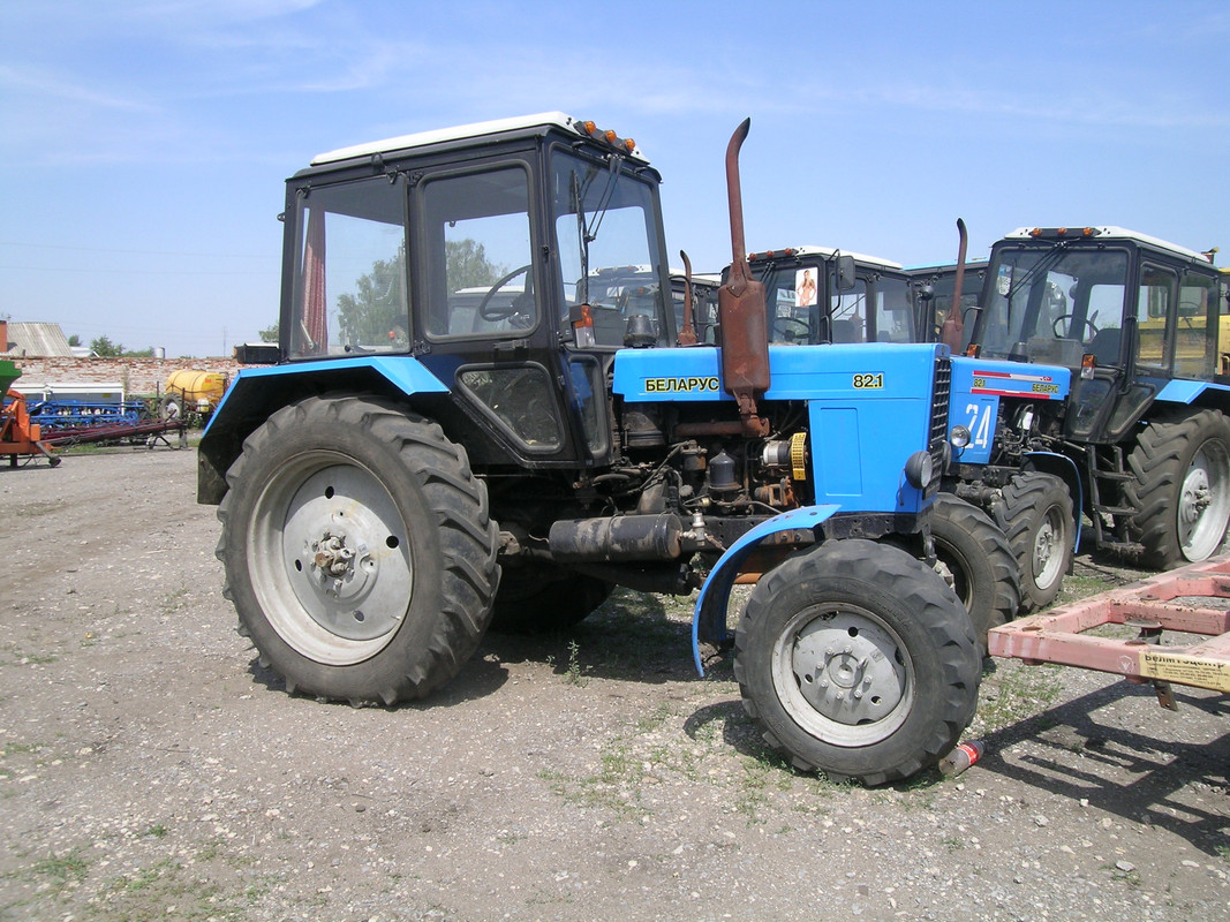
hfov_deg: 63.4
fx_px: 995
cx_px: 615
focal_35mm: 28
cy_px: 461
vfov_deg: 49.7
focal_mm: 5.8
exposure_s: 1/207
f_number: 6.3
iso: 50
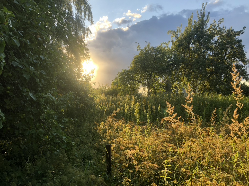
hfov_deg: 63.4
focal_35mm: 28
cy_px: 93
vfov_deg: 49.7
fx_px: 201
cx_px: 124
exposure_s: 1/211
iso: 20
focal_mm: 3.99
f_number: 1.8
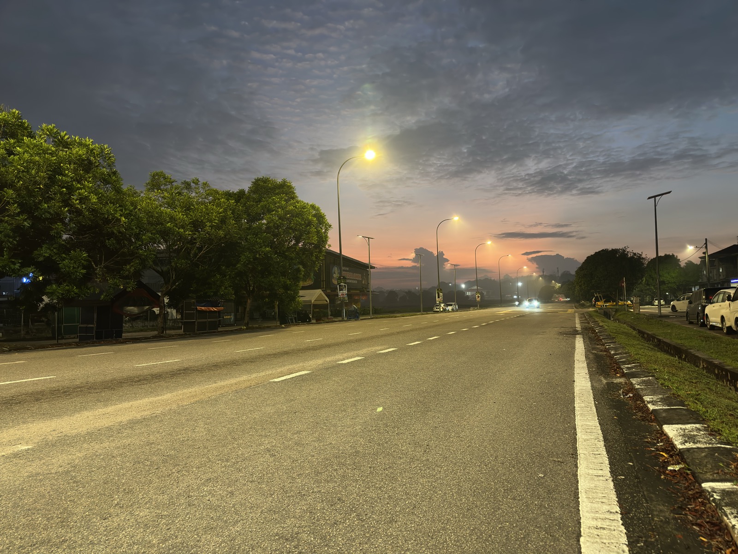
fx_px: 512
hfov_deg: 71.6
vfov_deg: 56.8
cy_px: 277
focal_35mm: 24
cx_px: 369
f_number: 1.78
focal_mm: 6.86
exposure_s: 1/33
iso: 640
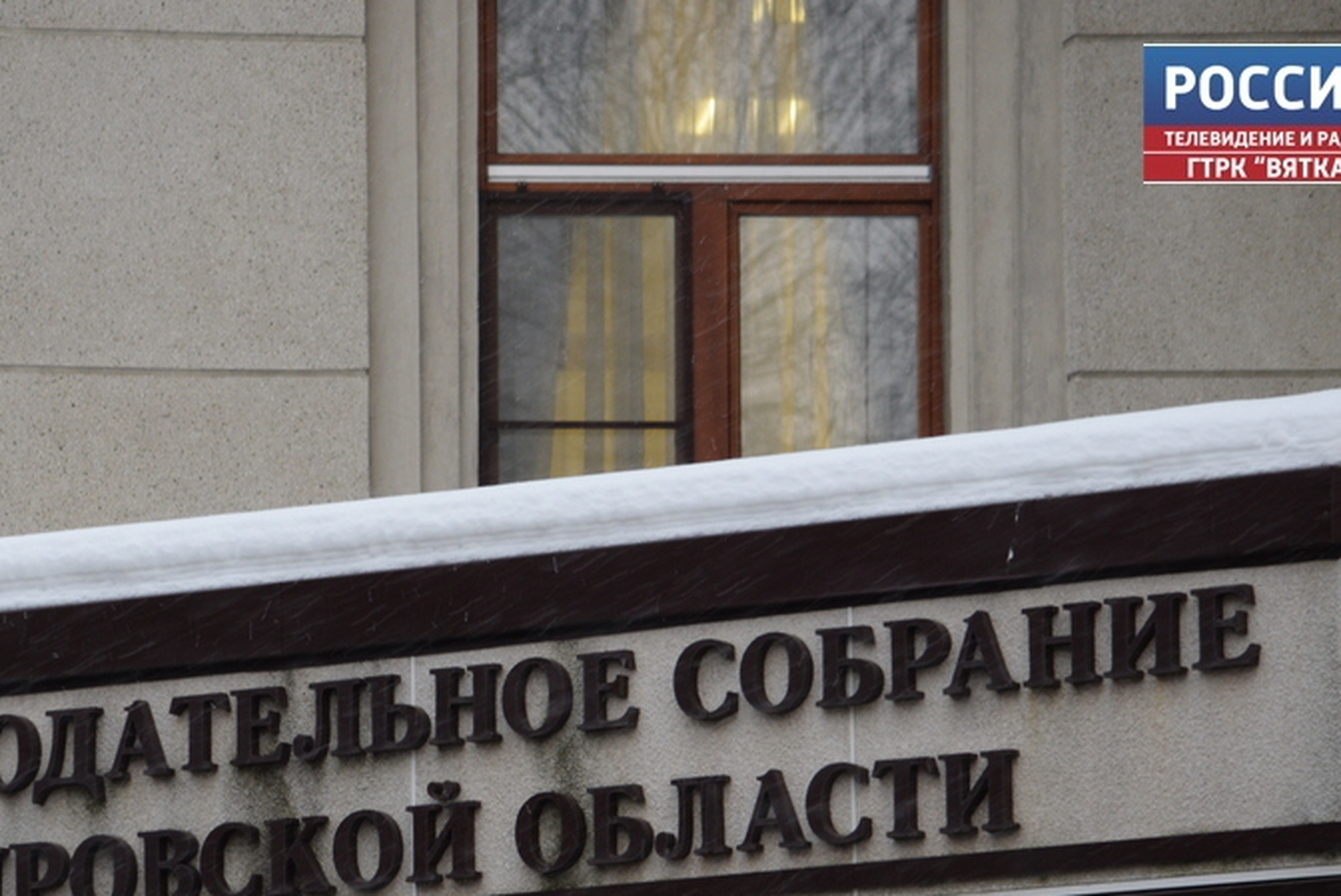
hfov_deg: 7.1
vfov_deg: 4.7
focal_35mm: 290
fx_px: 10809
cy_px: 646
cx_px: 471
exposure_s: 1/80
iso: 400
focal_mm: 130
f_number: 4.8
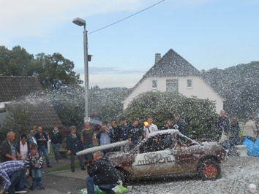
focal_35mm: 47
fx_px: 352
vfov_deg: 30.6
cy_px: 134
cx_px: 117
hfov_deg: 40.4
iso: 80
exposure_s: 1/500
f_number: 3.5
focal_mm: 4.6
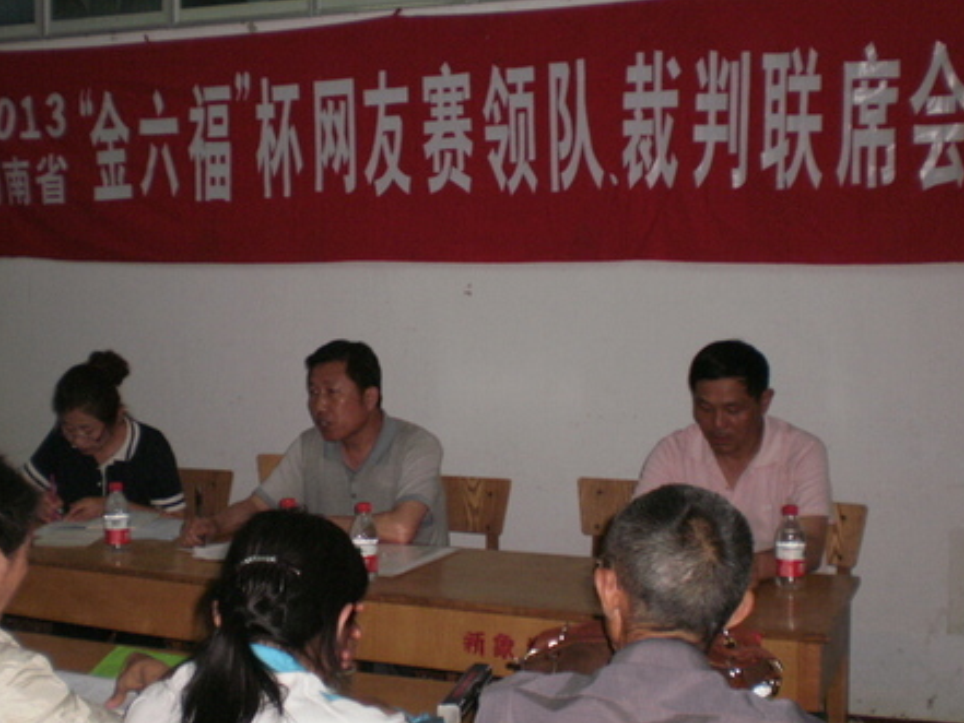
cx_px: 407
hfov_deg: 38.8
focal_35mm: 49
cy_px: 374
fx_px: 1365
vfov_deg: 29.7
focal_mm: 6.3
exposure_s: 1/30
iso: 125
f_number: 3.1
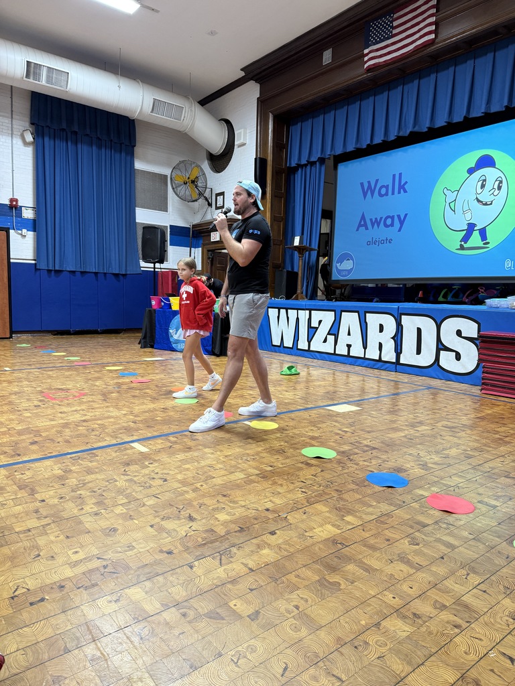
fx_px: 476
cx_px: 258
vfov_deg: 71.6
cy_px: 343
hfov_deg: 56.8
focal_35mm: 24
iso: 250
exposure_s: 1/60
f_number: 1.78
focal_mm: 6.76
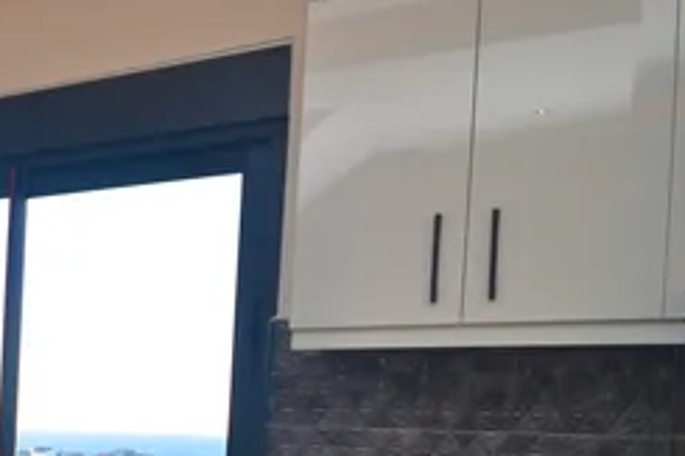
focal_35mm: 52
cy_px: 434
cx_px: -425
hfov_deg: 25.0
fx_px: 989
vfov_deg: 25.0
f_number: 5.6
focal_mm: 10
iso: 160
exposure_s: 1/125
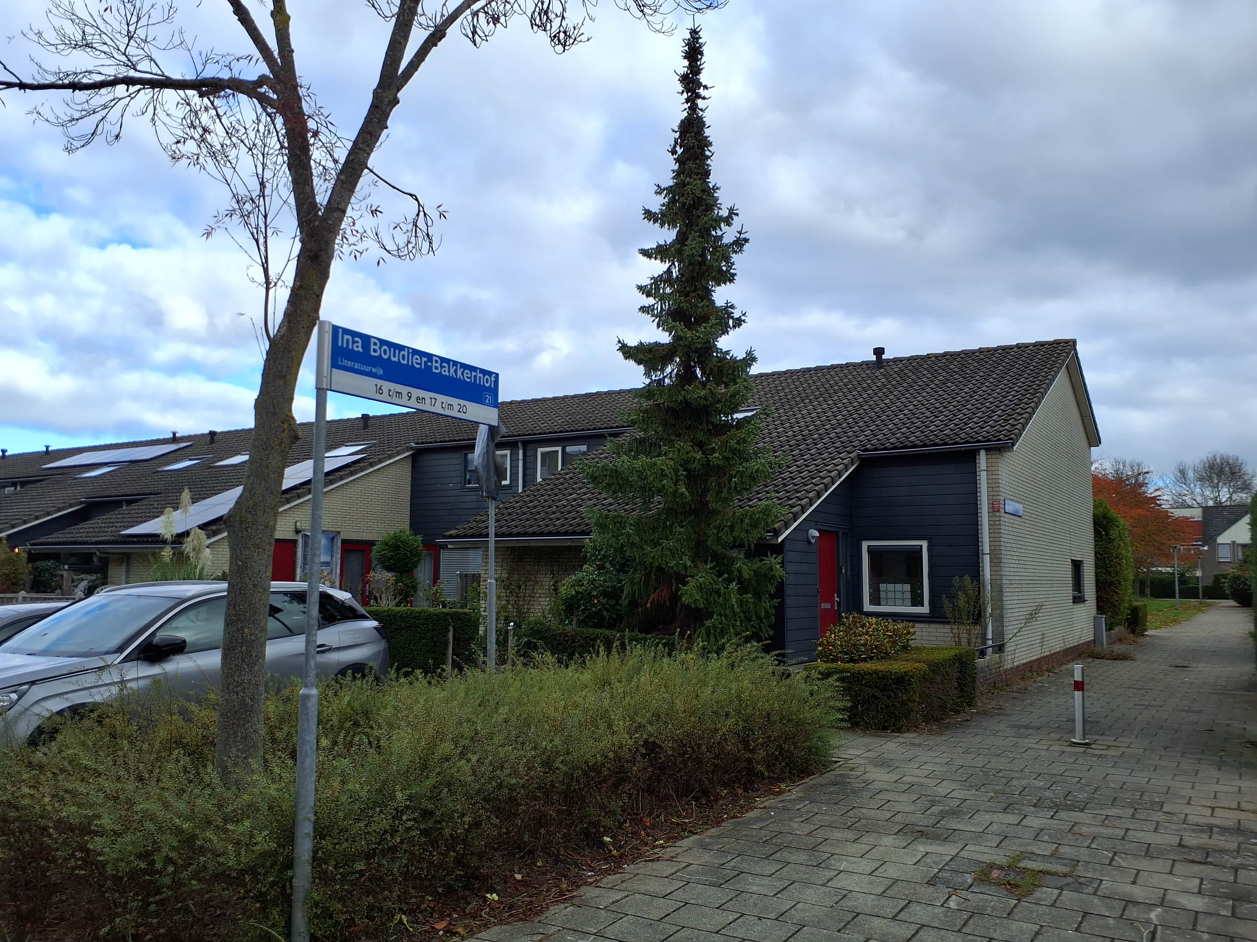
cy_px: 471
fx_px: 980
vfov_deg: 51.4
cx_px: 628
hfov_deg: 65.3
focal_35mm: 27
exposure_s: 1/978
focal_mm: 3.6
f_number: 1.9
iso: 40
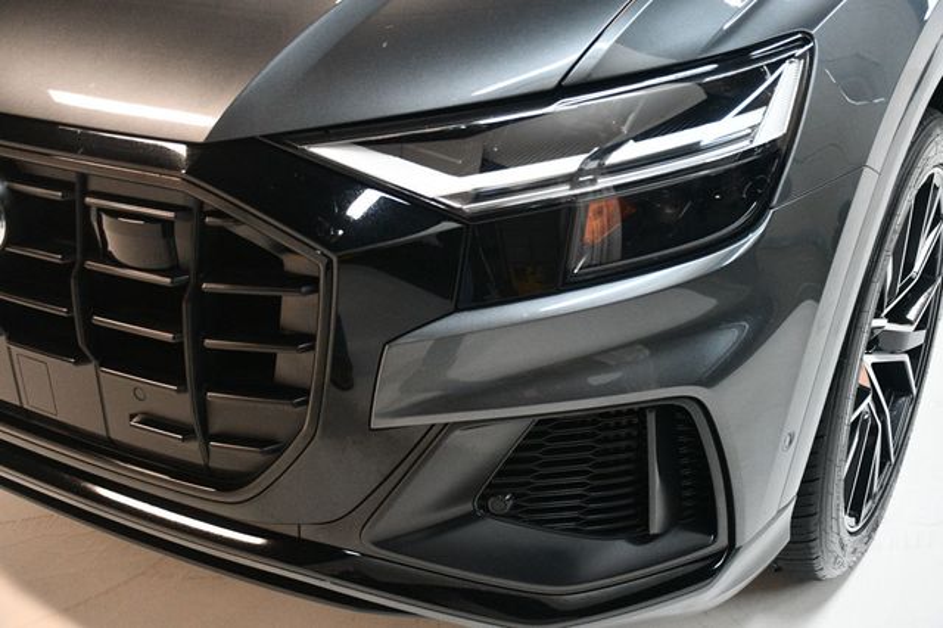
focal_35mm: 45
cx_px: 472
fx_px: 1178
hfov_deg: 43.6
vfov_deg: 29.8
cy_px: 314
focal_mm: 30
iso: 3200
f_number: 4
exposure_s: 1/100
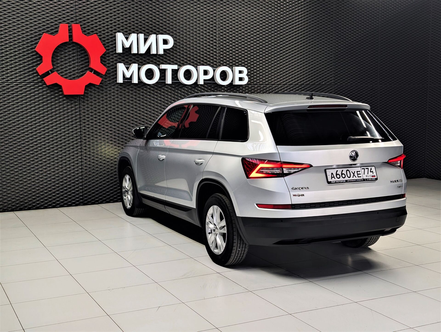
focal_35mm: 48
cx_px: 220
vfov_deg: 30.3
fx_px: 612
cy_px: 166
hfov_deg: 39.6
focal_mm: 6.81
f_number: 1.85
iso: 42
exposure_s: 1/165
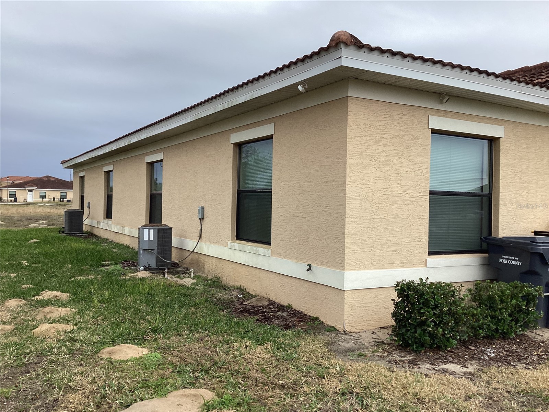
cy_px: 206
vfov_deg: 45.4
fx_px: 492
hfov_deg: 58.4
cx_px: 274
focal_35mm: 31
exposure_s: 1/479
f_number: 2.4
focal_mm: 3.3
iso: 25
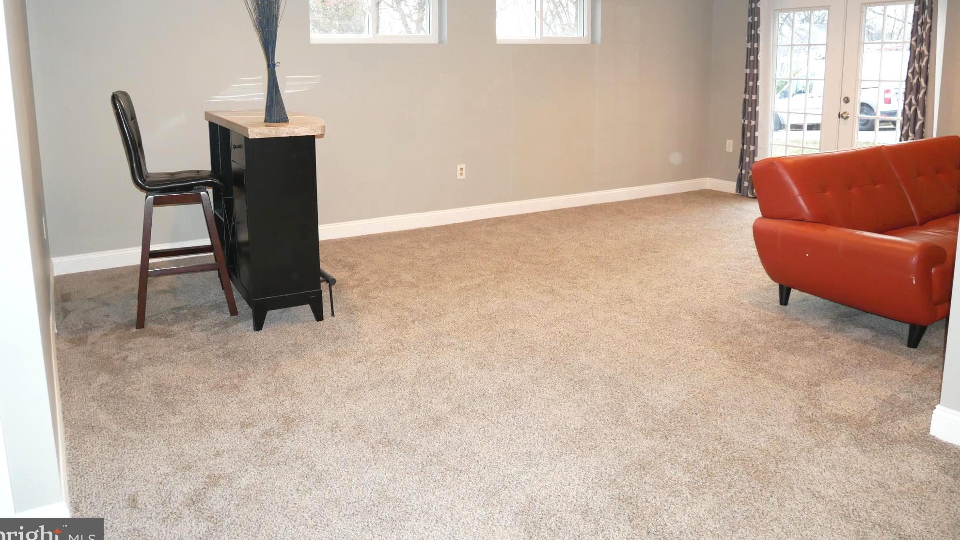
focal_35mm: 27
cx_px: 478
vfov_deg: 42.4
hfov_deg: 69.9
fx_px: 687
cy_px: 185
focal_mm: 12
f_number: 3.5
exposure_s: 1/60
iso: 800
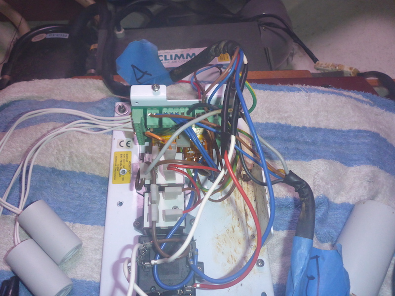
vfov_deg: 49.7
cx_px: 198
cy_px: 148
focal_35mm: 28
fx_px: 320
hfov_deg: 63.4
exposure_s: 1/60
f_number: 3.3
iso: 640
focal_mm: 4.9
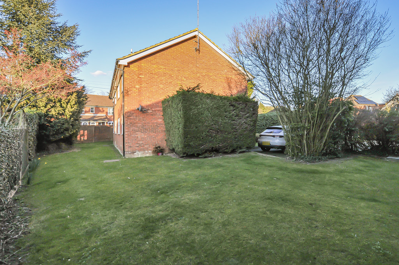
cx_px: 200
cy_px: 132
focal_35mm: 15
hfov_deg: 100.5
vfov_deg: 77.2
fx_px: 166
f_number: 5.6
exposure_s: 1/320
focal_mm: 10
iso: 450
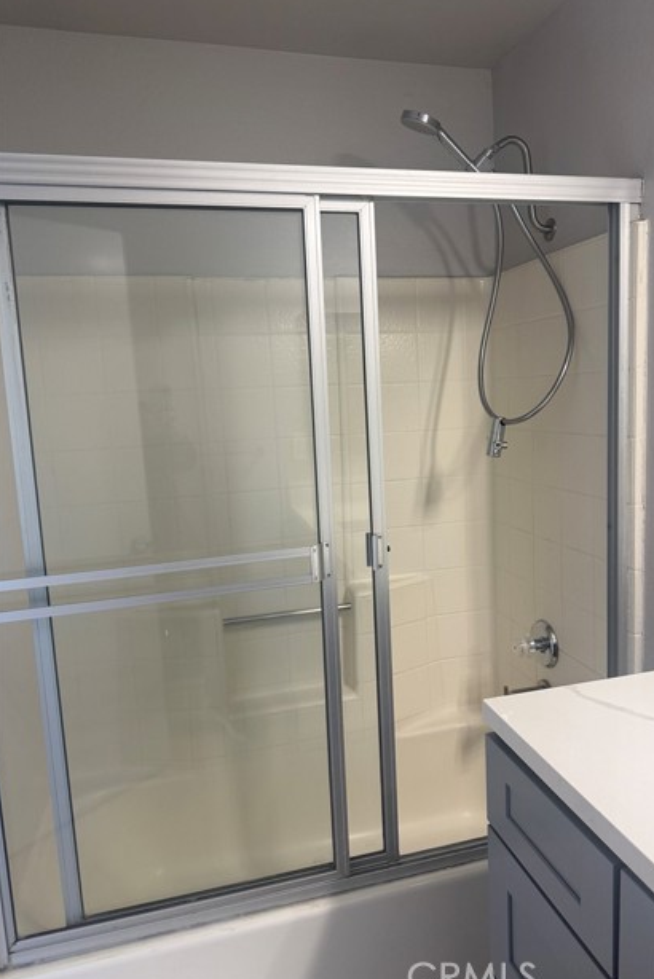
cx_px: 378
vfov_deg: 69.4
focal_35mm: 26
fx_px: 708
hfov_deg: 49.4
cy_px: 490
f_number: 1.78
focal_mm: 6.76
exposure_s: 1/120
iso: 160
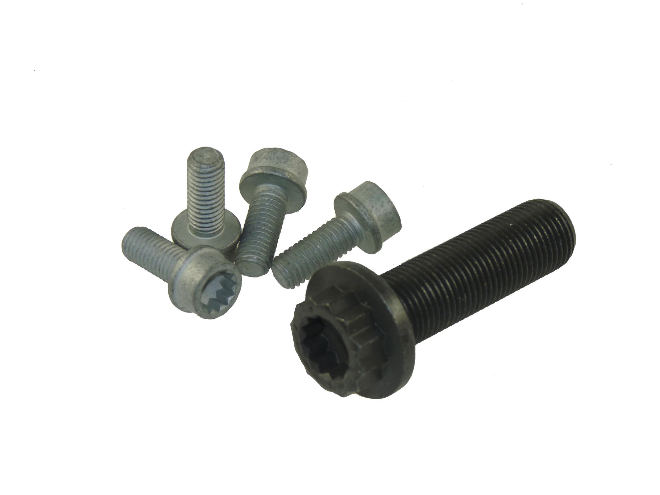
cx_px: 330
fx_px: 2631
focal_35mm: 138
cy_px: 248
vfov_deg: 10.7
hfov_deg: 14.3
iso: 100
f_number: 4.5
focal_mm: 24.5
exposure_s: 1/125
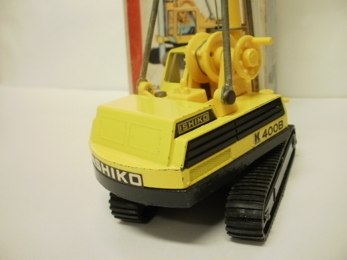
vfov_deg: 39.7
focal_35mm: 36
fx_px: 361
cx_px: 174
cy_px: 130
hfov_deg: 51.4
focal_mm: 6.3
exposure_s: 1/10
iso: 125
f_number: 3.5
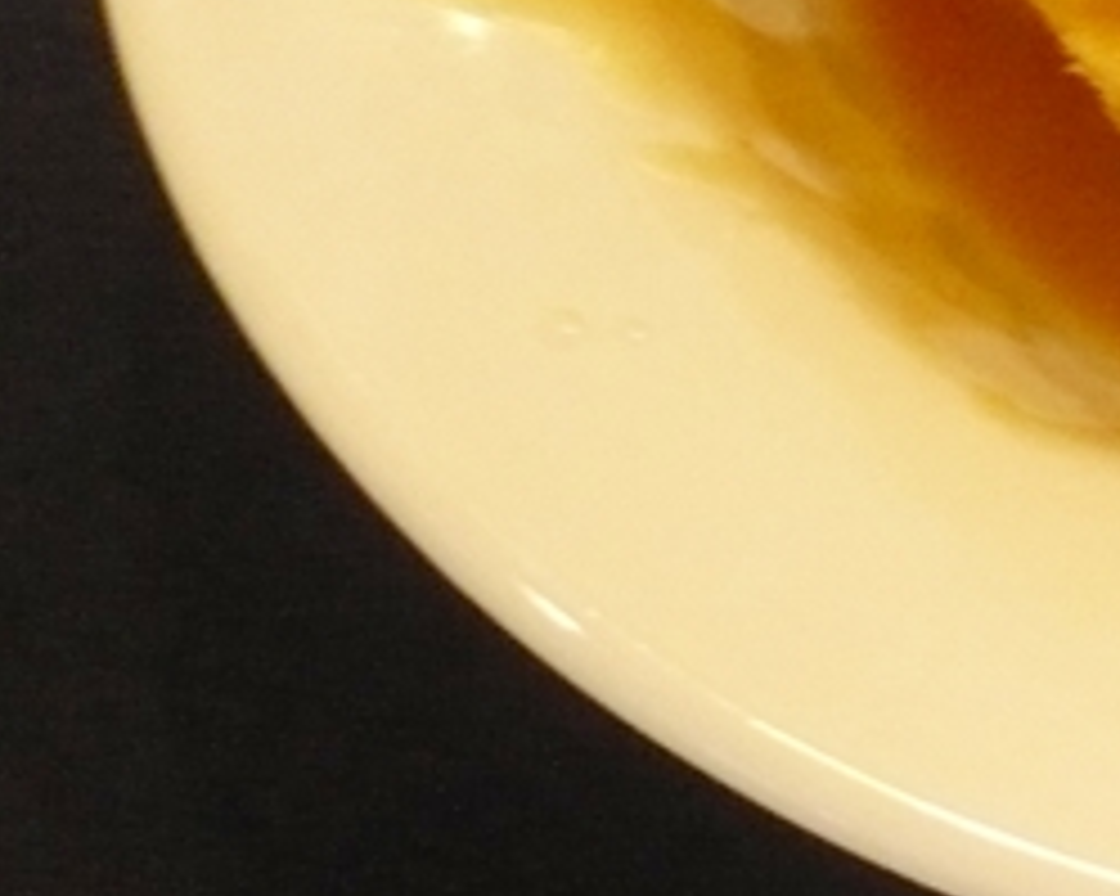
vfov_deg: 12.7
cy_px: -223
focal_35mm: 118
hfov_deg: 15.2
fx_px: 3910
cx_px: 1606
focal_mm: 5.8
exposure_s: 1/15
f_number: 2.8
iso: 400
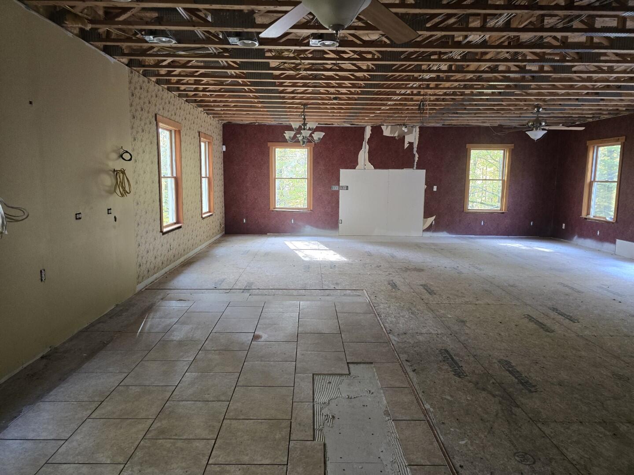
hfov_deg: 73.9
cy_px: 238
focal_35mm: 23
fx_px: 421
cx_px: 317
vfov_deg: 58.9
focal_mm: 6.3
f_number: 1.7
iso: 320
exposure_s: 1/120
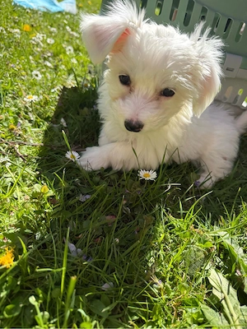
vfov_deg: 71.6
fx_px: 228
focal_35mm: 24
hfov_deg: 56.8
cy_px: 164
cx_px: 124
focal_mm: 6.76
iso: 100
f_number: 1.78
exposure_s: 1/2907
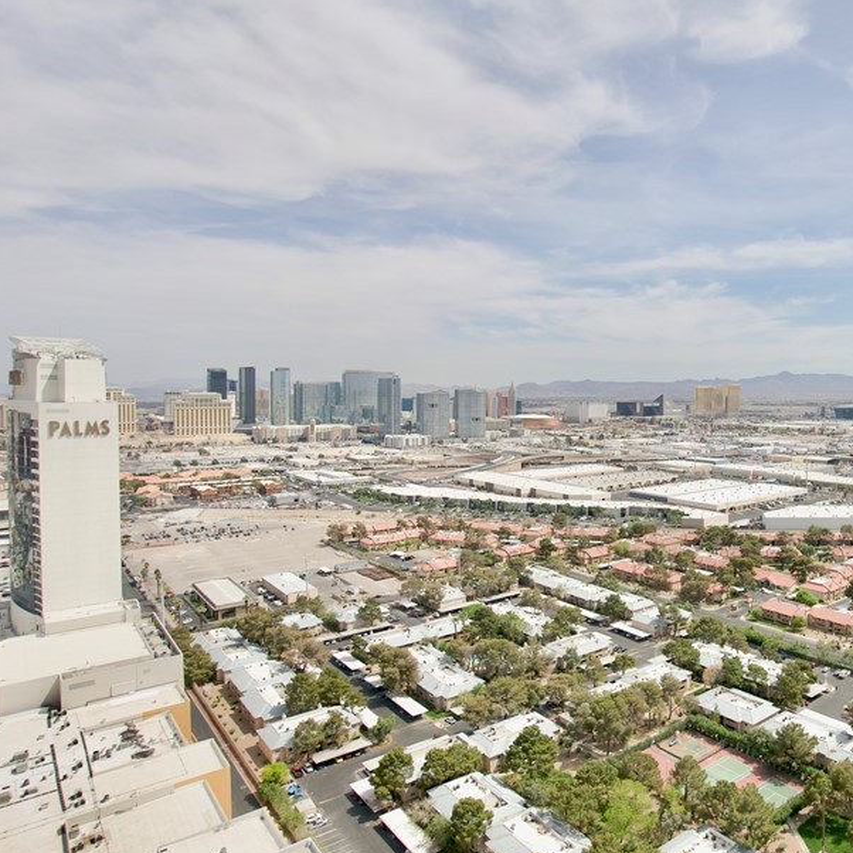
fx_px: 641
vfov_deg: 67.2
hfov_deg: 62.1
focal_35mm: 23
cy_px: 397
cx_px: 673
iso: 100
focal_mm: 10
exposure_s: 1/1250
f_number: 5
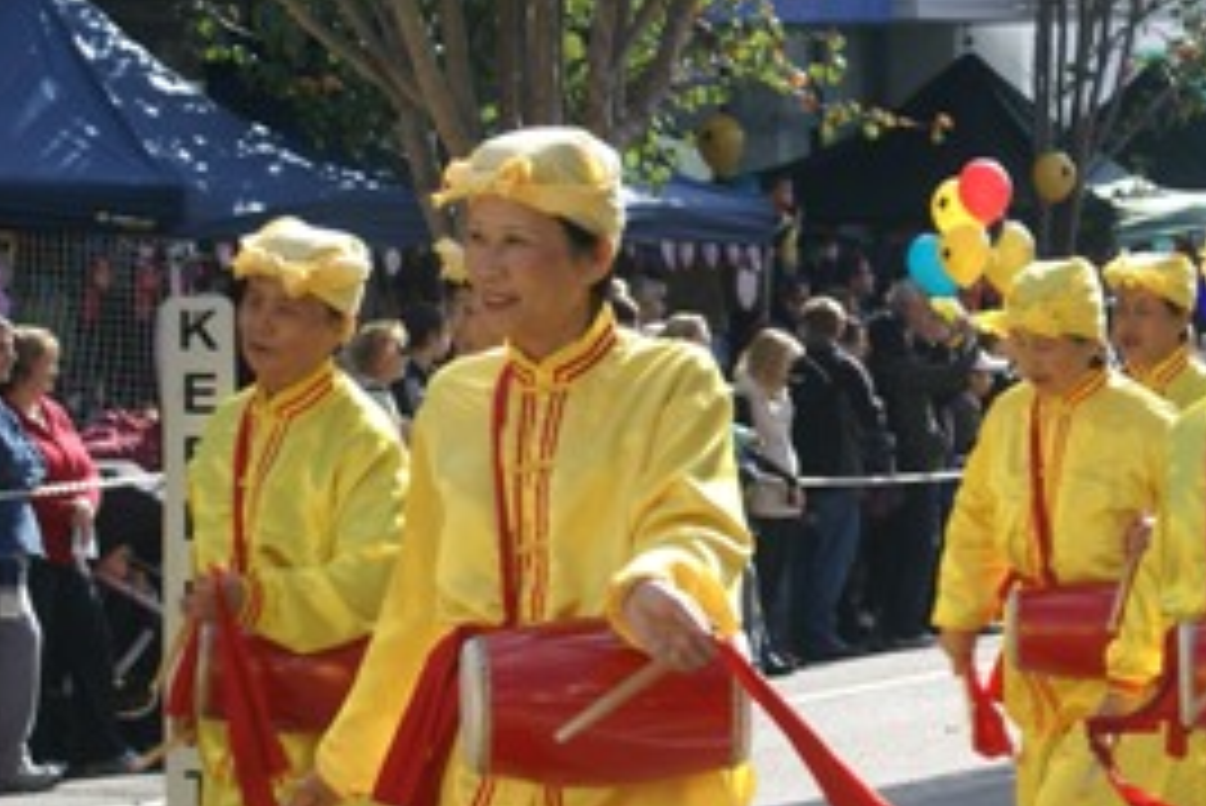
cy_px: 302
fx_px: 6609
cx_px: 1422
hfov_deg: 10.3
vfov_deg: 7.0
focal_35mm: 197
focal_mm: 55
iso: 100
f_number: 7.1
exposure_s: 1/160
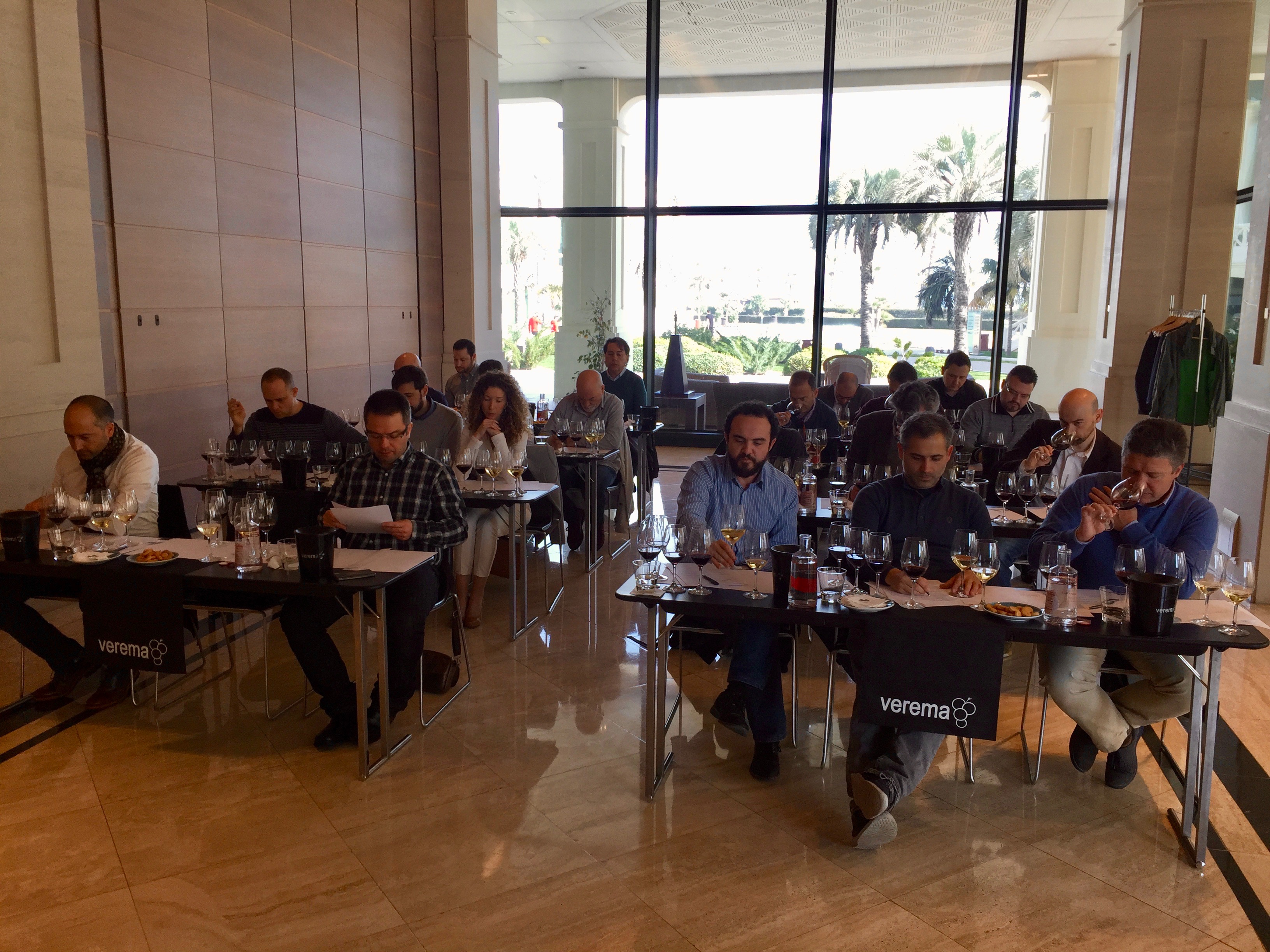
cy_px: 476
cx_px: 635
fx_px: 1064
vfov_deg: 48.2
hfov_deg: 61.7
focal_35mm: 29
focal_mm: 4.15
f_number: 2.2
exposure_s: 1/102
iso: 32
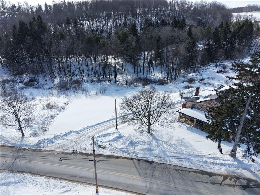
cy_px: 98
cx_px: 130
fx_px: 180
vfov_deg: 56.8
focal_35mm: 24
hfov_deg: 71.6
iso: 230
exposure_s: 1/4000
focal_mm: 8.67
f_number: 1.8
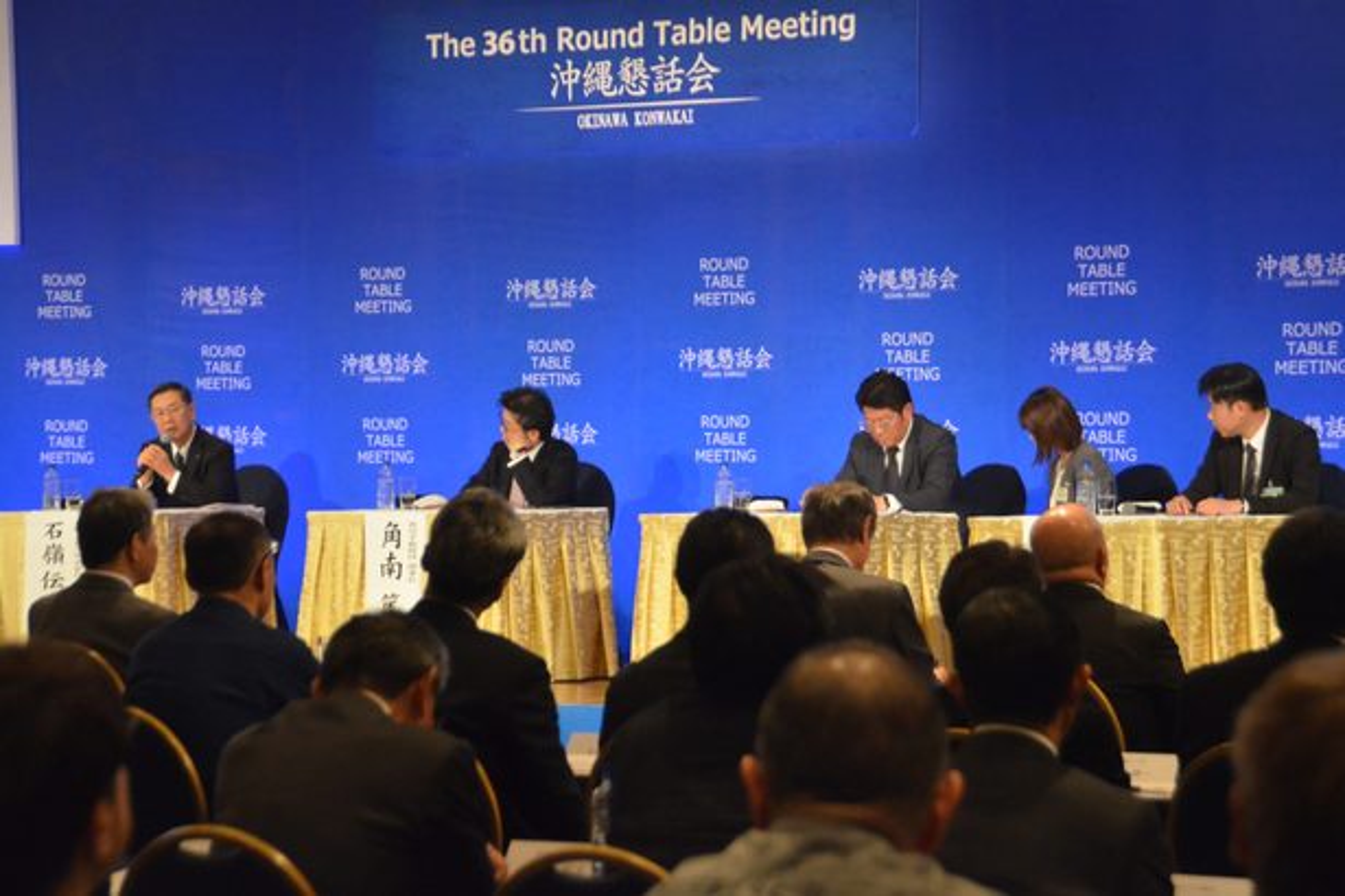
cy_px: 448
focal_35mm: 112
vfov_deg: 12.2
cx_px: 672
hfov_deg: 18.2
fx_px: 4203
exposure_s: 1/125
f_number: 8
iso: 3200
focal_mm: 75
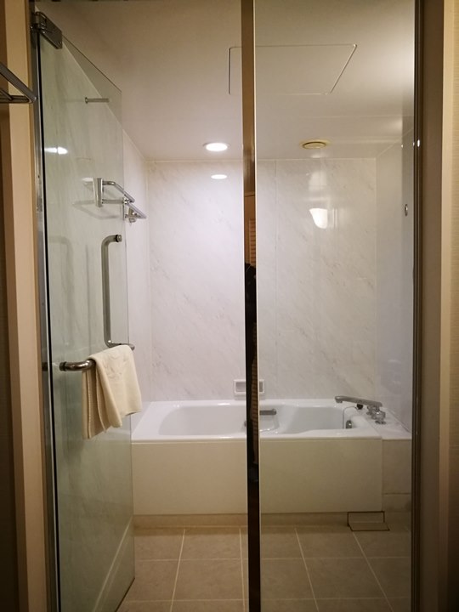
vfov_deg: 65.3
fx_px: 477
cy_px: 306
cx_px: 230
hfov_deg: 51.4
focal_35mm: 27
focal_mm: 4.5
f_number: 2.2
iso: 400
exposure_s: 1/24
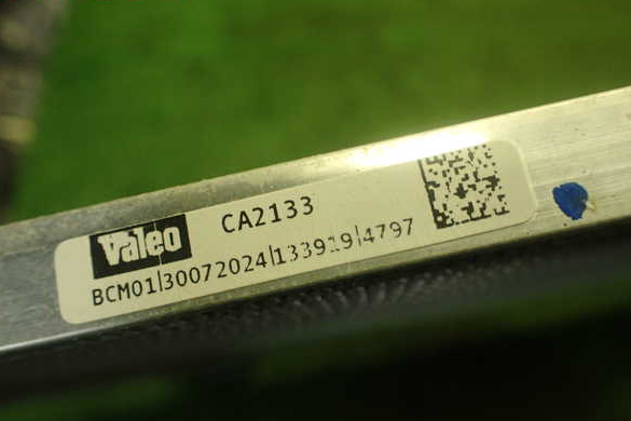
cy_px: 219
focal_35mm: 32
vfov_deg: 41.1
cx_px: 316
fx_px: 561
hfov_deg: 58.7
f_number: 2.3
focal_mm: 5.4
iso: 400
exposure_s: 1/125
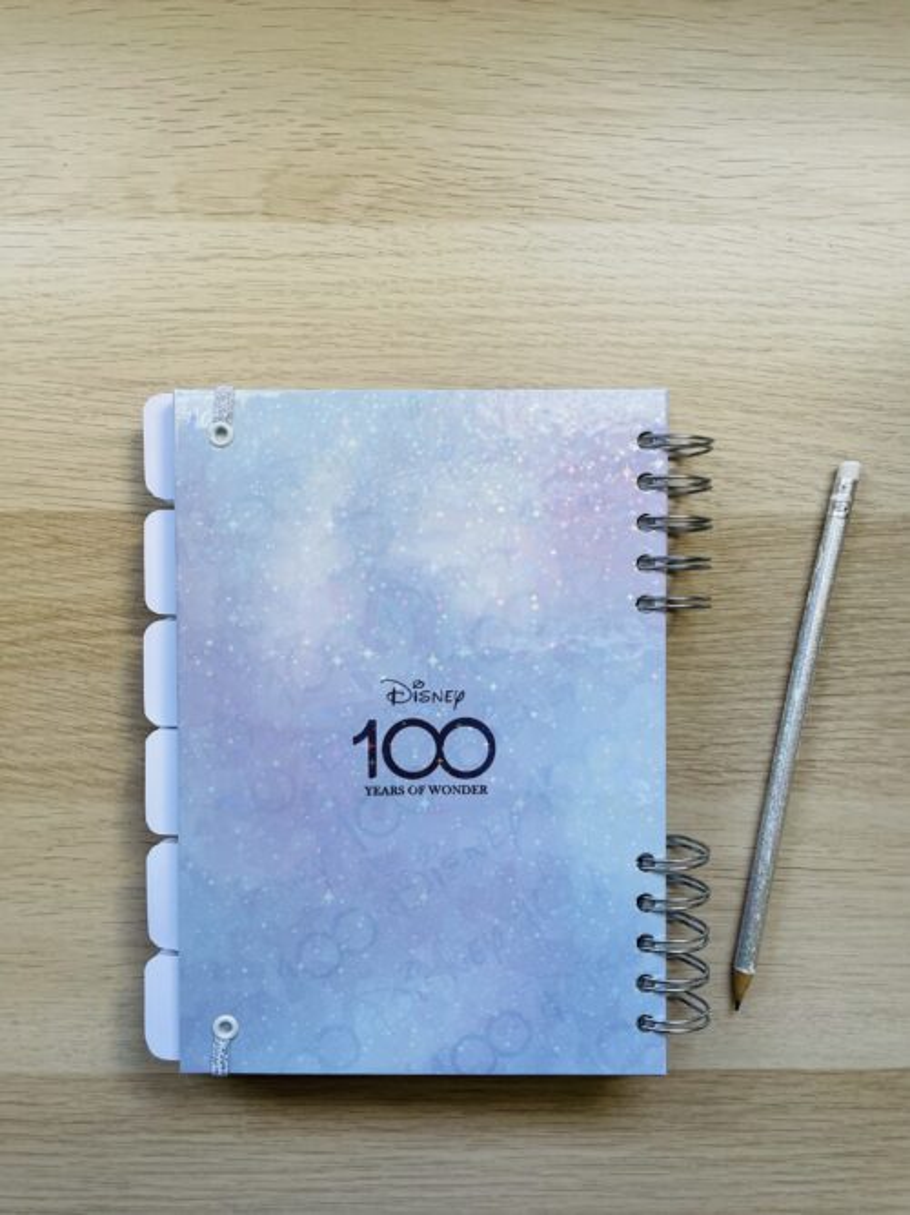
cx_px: 455
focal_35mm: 26
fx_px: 912
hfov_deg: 53.0
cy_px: 608
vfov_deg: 67.3
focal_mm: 4.2
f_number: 1.6
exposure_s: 1/121
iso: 100
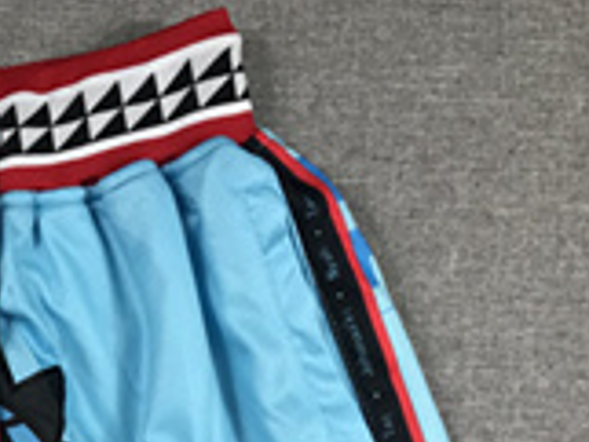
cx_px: -157
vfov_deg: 15.9
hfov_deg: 20.7
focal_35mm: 87
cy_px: 619
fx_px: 1481
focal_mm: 3.99
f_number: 1.8
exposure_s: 1/100
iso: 32
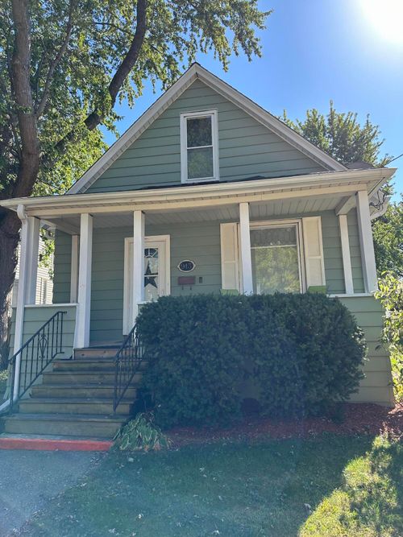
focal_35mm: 24
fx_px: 373
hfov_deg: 56.8
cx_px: 202
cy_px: 268
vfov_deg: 71.6
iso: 80
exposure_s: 1/1062
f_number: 1.78
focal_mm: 6.86
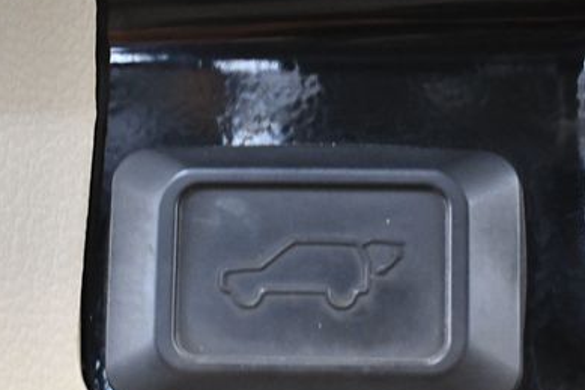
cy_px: 277
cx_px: 322
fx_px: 1819
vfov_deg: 12.2
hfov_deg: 18.3
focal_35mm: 112
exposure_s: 1/60
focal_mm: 34
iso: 4000
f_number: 4.5
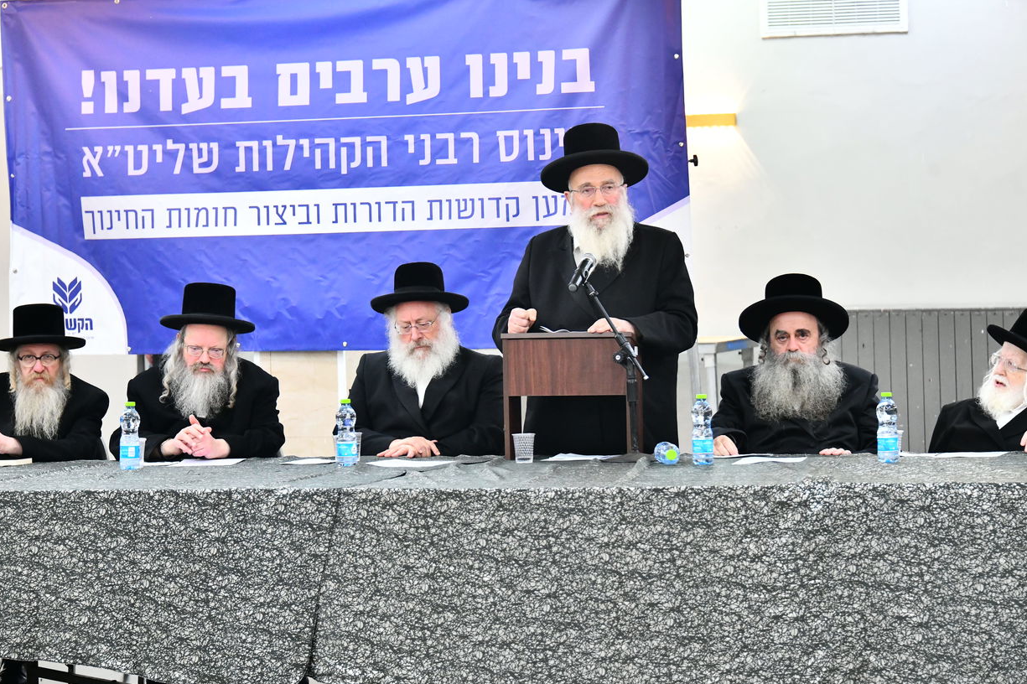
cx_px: 529
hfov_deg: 16.0
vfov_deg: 10.7
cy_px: 330
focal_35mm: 128
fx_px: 3650
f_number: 5.6
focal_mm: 112
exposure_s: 1/125
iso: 3200
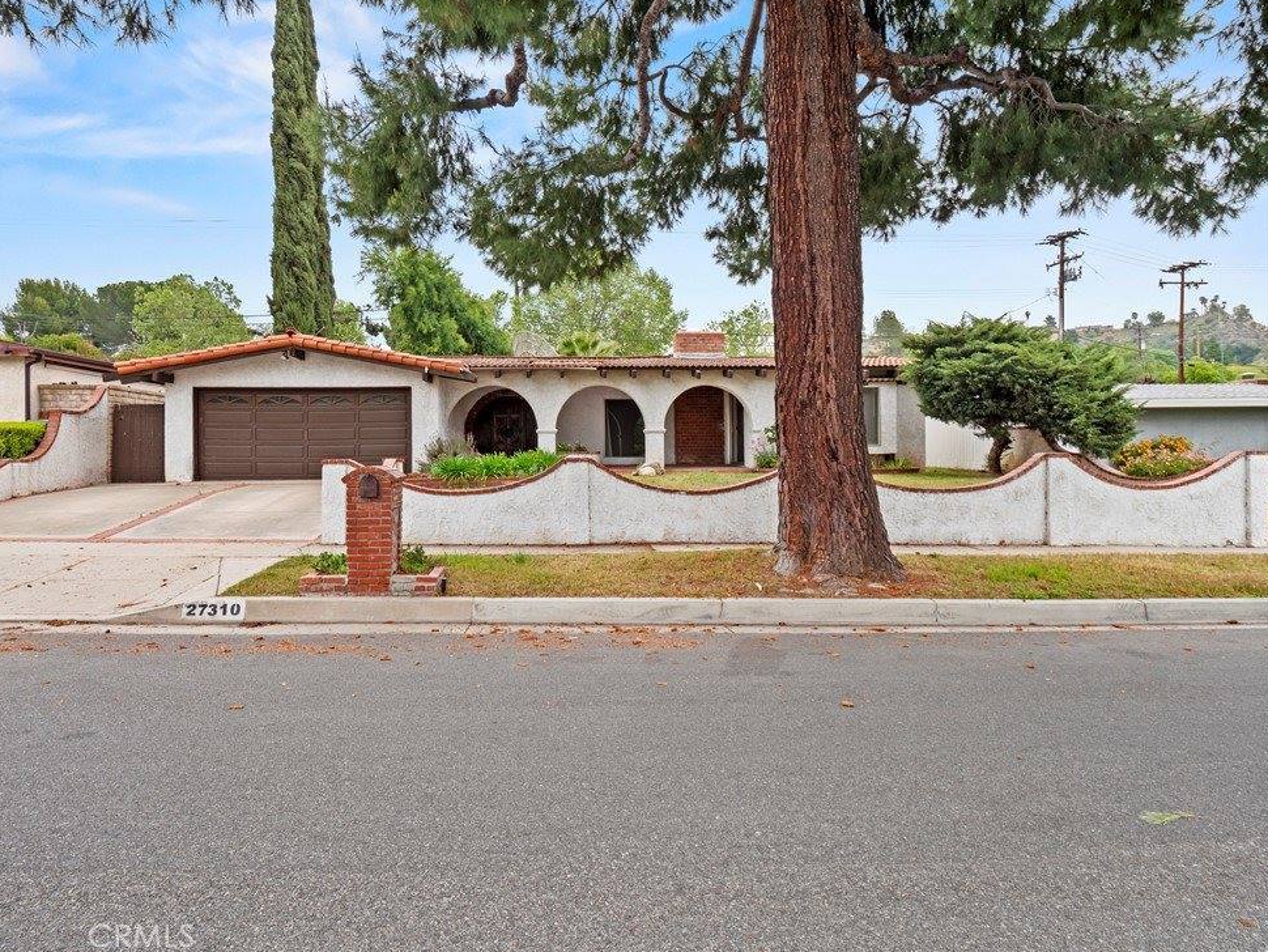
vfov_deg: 68.7
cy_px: 452
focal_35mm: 19
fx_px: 696
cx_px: 604
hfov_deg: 84.6
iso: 250
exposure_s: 1/13
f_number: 8
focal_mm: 9
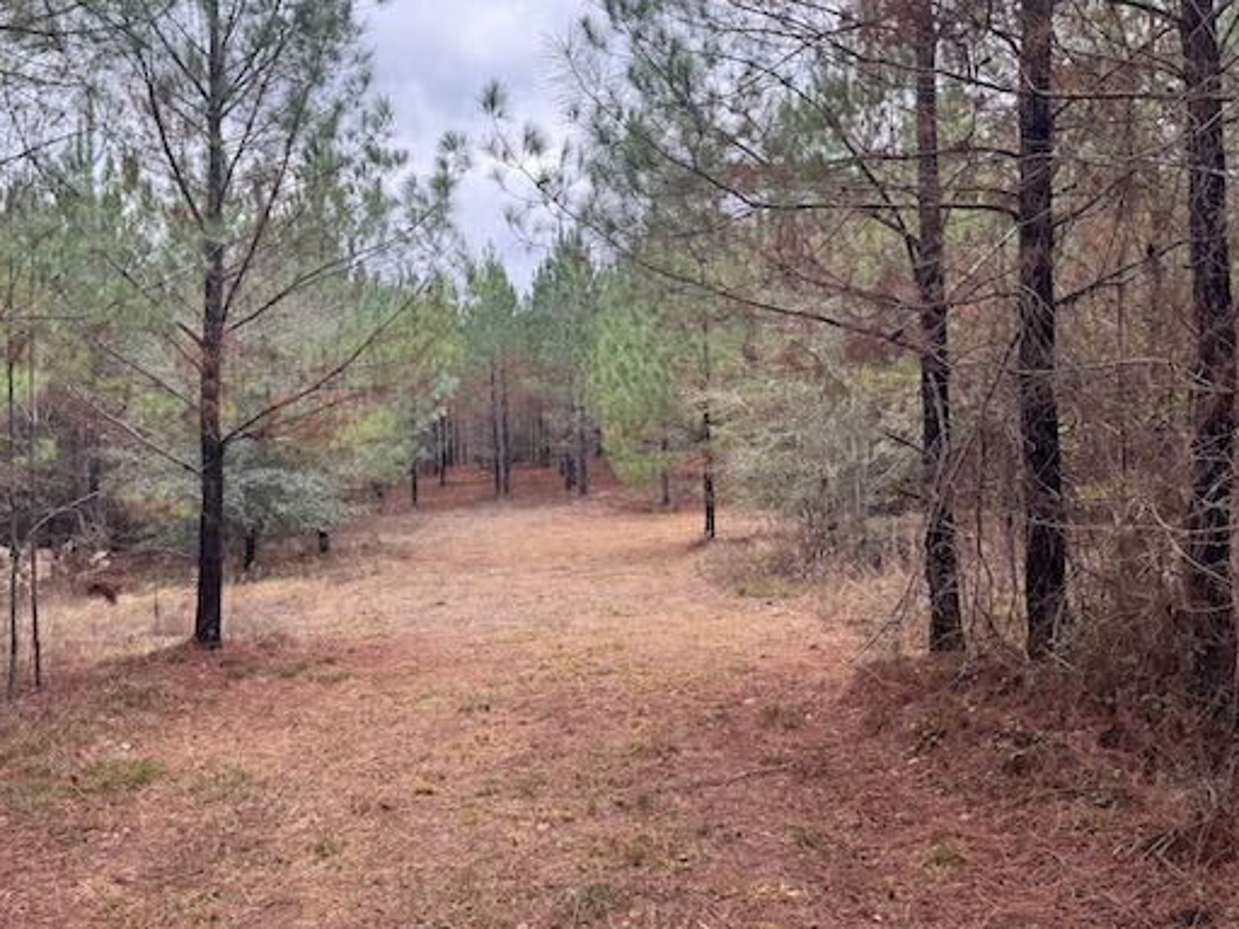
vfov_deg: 46.8
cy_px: 460
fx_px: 1074
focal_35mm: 30
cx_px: 552
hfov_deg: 59.8
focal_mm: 6.76
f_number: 1.78
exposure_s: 1/325
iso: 80
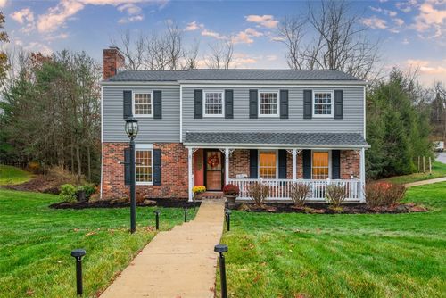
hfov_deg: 70.4
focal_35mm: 26
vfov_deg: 50.5
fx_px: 316
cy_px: 149
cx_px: 223
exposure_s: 1/25
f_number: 8
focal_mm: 25.5
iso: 400
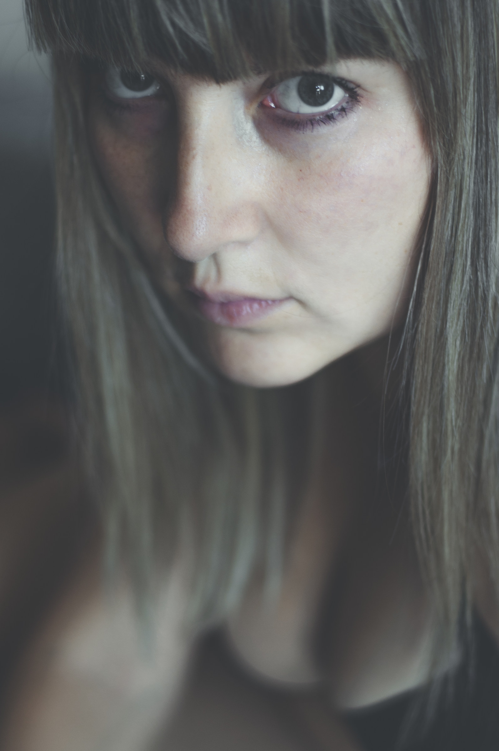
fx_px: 1563
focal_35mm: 75
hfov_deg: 18.1
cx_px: 250
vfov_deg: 27.0
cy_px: 376
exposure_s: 1/100
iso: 400
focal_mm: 50
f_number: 2.5
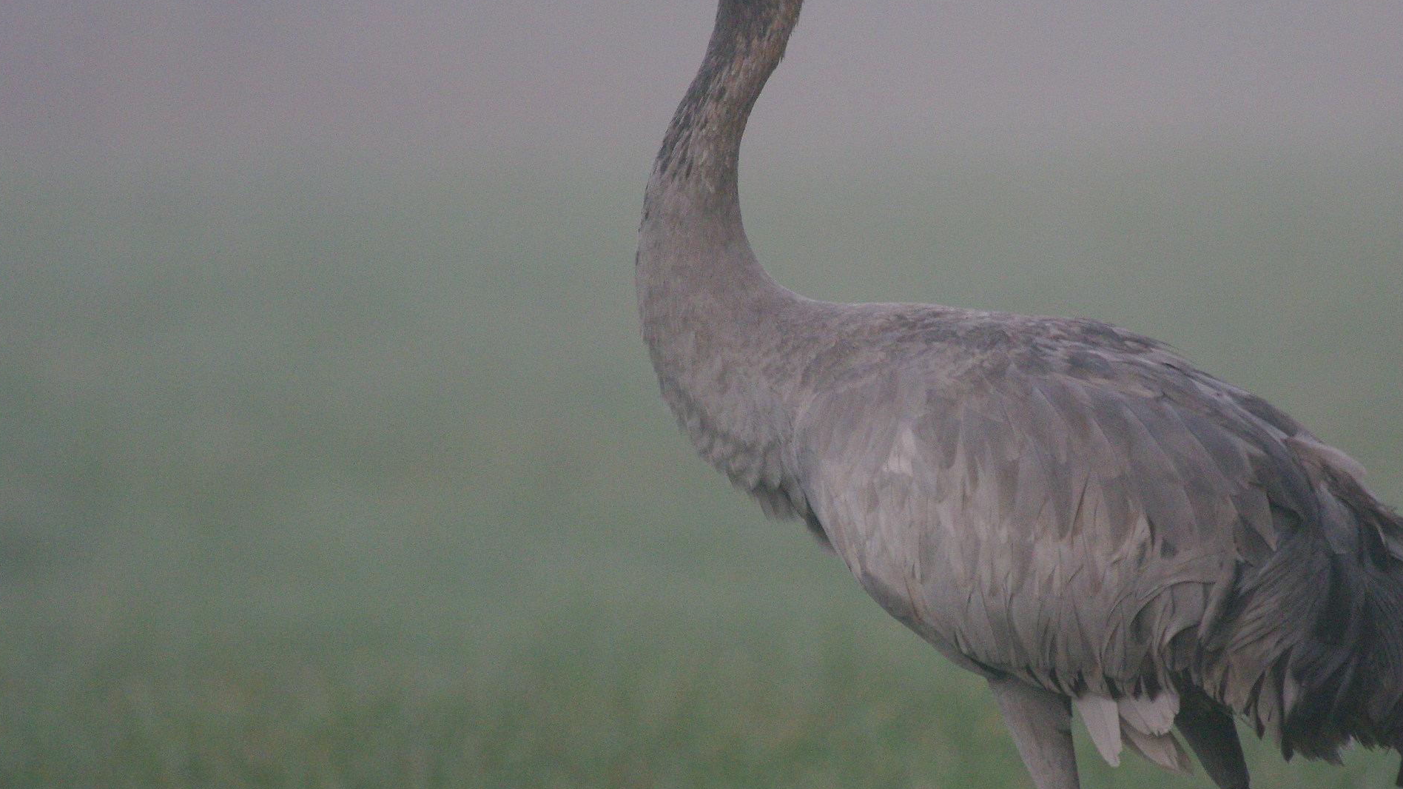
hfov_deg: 3.6
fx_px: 22170
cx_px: 878
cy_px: 369
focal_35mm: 596
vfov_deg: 2.0
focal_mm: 300
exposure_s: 1/2000
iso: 1600
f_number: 5.6
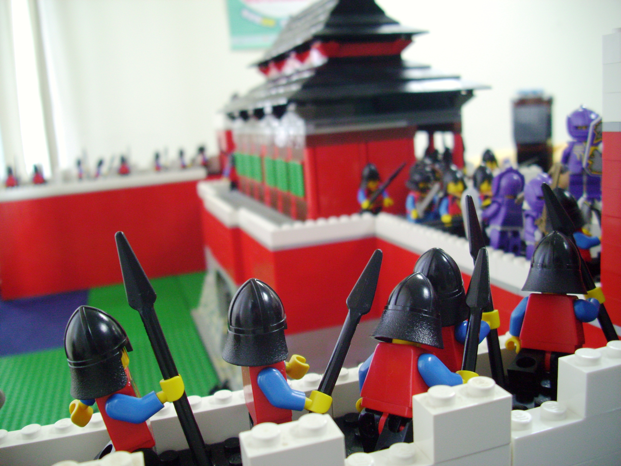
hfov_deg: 56.8
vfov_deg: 44.2
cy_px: 233
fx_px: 574
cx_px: 310
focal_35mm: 32
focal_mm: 5.7
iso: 160
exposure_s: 1/15
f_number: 2.9
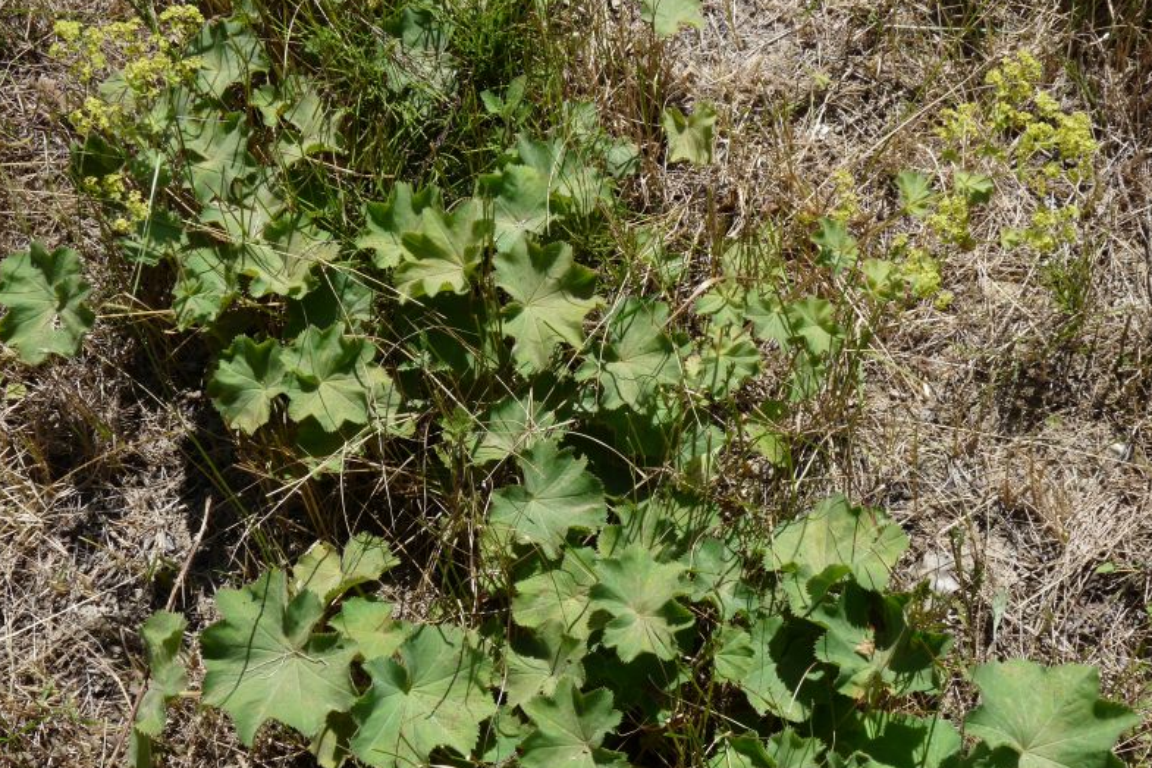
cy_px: 426
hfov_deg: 37.5
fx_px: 1696
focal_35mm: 53
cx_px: 571
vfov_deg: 25.5
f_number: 5.6
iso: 100
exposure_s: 1/500
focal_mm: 9
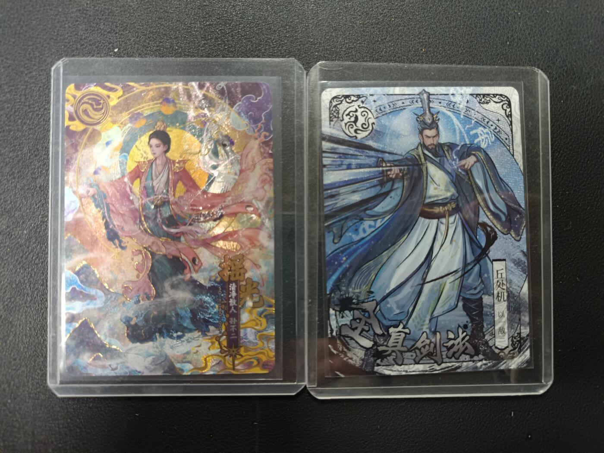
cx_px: 302
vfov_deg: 56.8
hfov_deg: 71.6
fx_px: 419
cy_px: 226
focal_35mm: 24
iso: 1081
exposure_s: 1/33.3
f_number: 1.7
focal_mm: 5.31
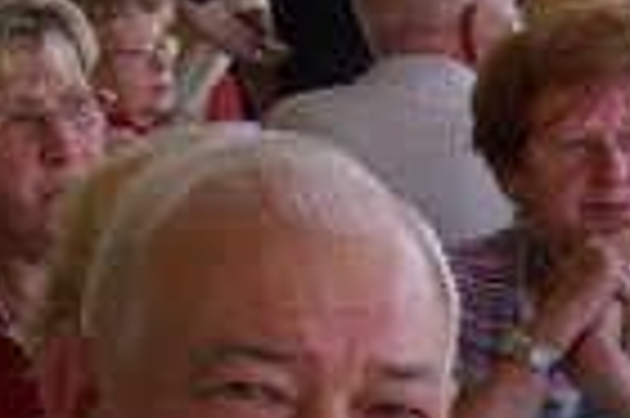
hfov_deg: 10.2
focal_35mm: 195
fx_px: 3408
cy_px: 663
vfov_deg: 6.9
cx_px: 972
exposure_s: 1/90
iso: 200
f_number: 5.6
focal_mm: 26
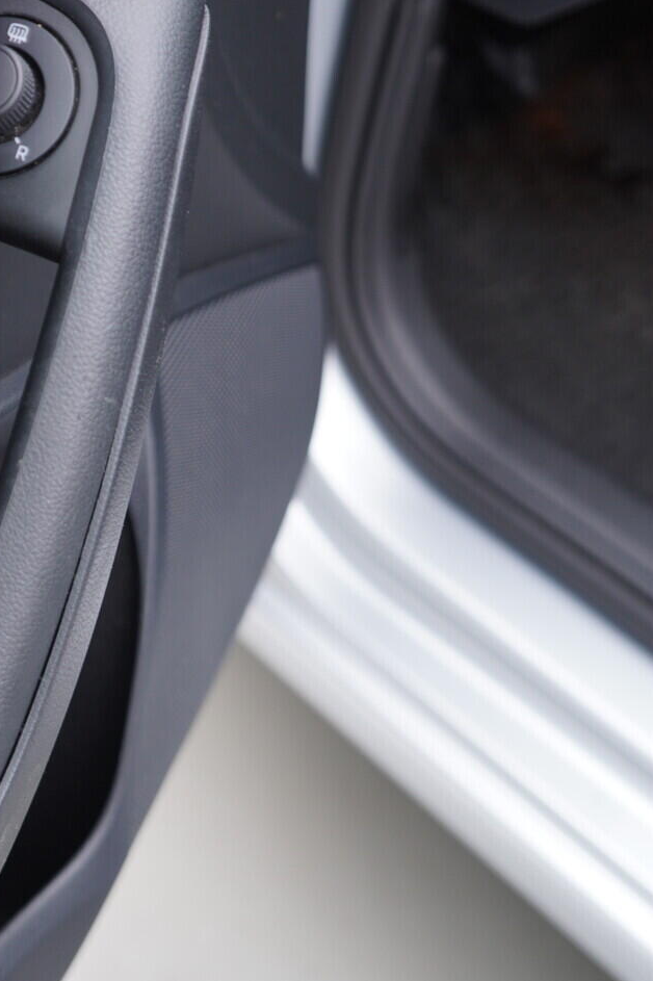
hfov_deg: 23.4
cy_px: 497
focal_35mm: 55
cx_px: -27
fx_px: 1497
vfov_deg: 36.3
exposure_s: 1/40
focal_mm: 24
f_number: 2.8
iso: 160
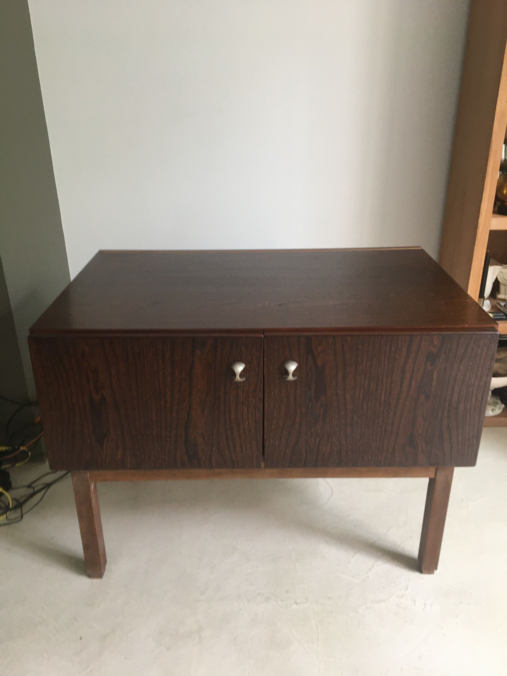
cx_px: 254
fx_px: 566
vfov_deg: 61.7
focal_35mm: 29
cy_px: 338
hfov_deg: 48.2
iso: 100
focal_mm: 4.15
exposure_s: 1/33
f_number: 2.2
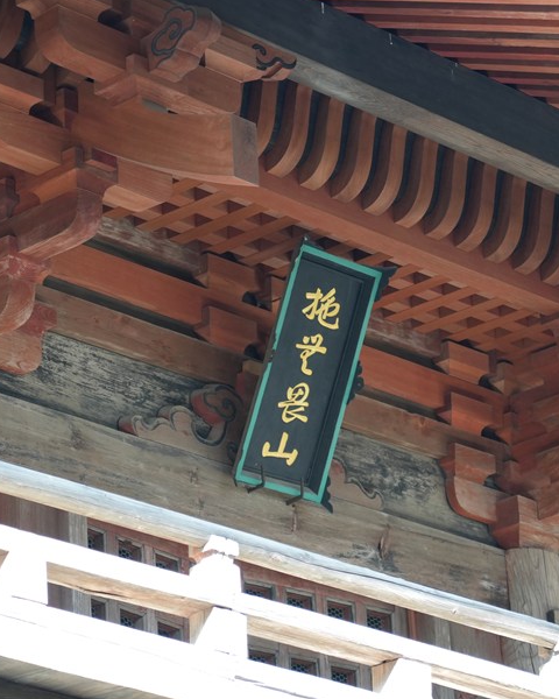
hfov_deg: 9.2
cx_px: 338
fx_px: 3474
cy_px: 334
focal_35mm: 168
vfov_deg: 11.5
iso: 800
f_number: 4
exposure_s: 1/125
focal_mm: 105
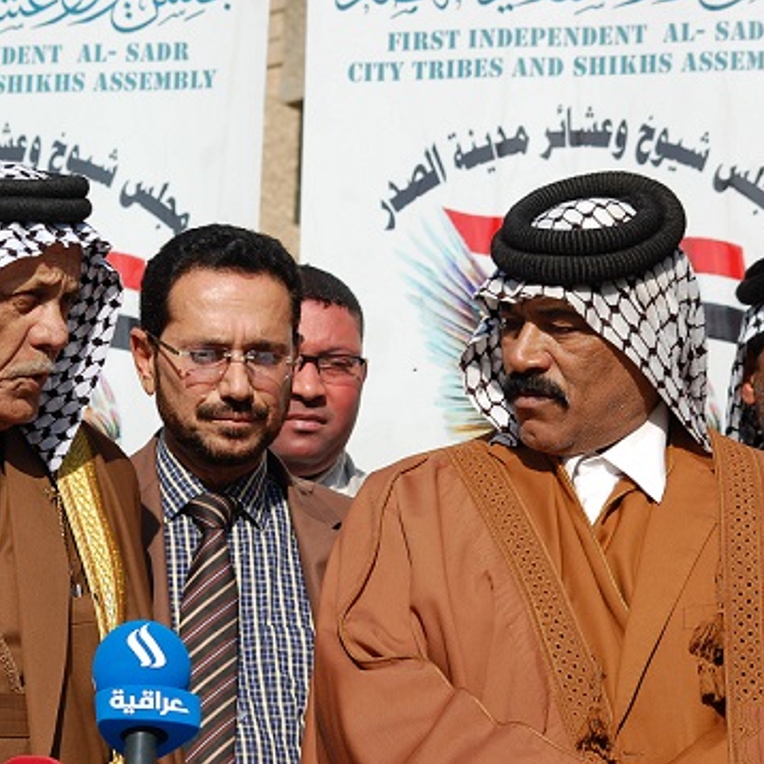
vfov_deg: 12.9
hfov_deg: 12.9
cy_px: 382
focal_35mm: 135
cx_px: 265
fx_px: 3371
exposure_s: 1/640
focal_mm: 70
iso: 200
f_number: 6.3
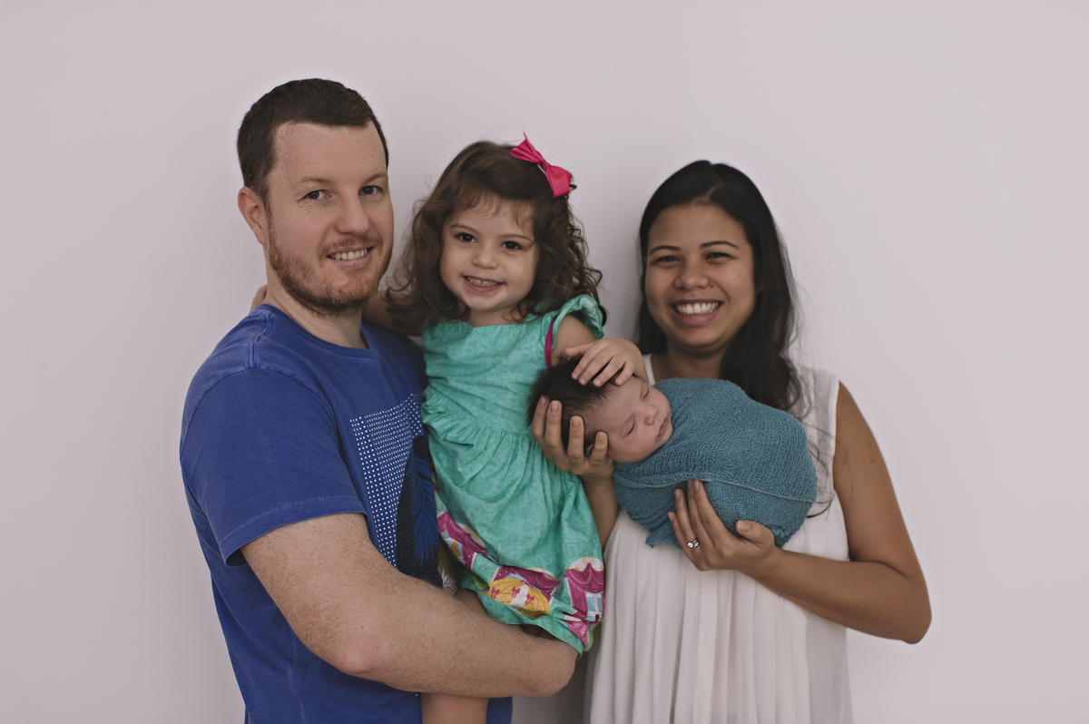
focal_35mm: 35
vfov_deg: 37.8
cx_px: 544
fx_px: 1058
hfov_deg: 54.5
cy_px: 362
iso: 200
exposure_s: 1/125
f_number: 2.5
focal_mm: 35
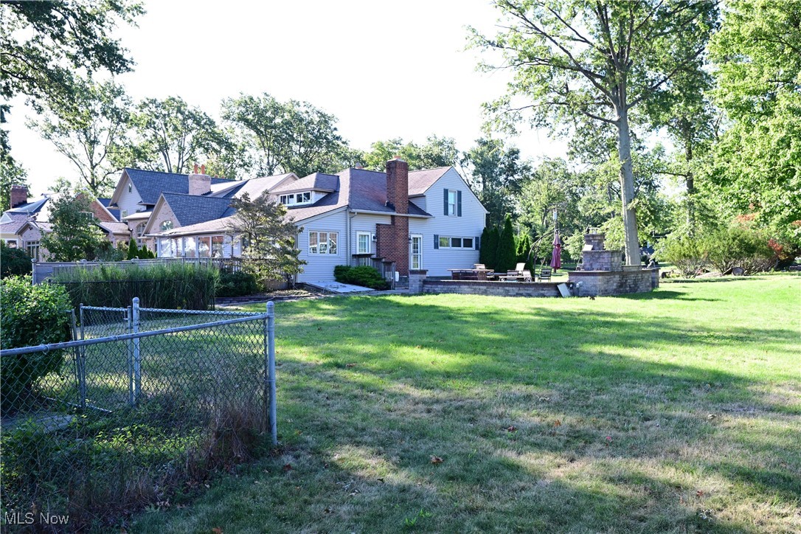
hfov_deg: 63.7
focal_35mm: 29
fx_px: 645
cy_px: 267
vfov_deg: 45.0
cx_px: 400
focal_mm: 29
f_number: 8
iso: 500
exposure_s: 1/200
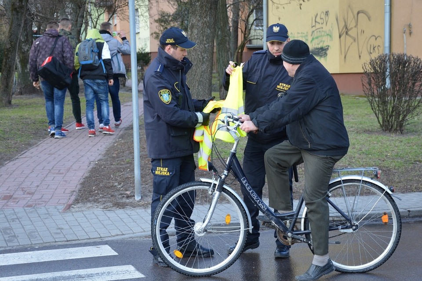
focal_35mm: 75
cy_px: 140
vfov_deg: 18.2
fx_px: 879
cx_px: 211
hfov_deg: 27.0
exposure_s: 1/125
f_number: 5.6
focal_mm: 50
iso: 250
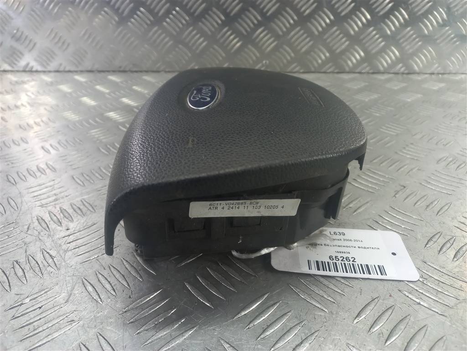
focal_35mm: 25
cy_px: 176
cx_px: 234
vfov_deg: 54.9
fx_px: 337
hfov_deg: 69.4
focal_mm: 4.6
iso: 100
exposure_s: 1/50
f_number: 1.8
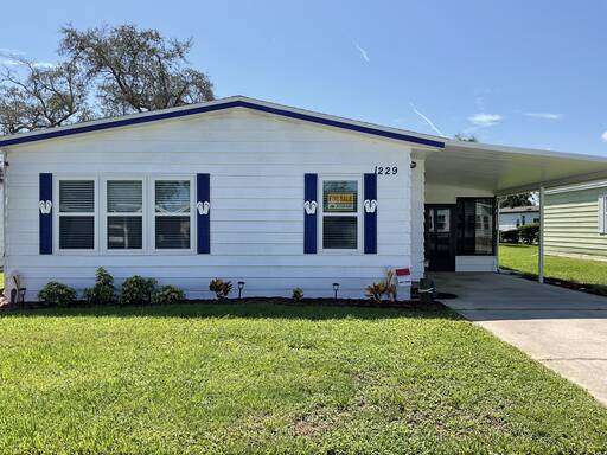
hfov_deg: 61.7
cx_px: 304
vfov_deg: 48.2
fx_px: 509
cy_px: 228
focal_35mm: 29
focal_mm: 3
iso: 16
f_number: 1.8
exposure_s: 1/1730
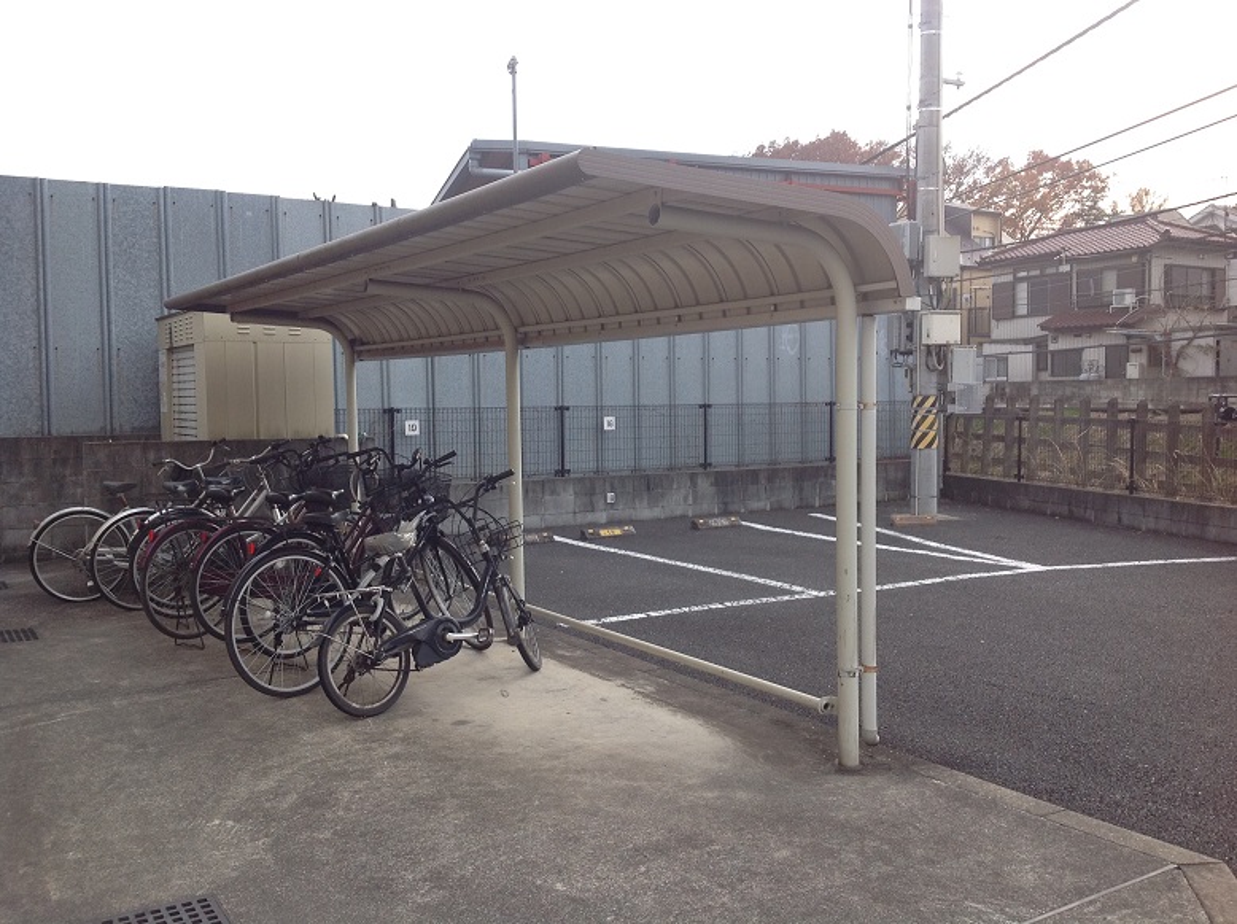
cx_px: 618
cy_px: 462
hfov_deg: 52.7
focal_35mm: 35
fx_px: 1249
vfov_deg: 40.6
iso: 50
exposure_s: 1/426
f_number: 2.4
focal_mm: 4.28
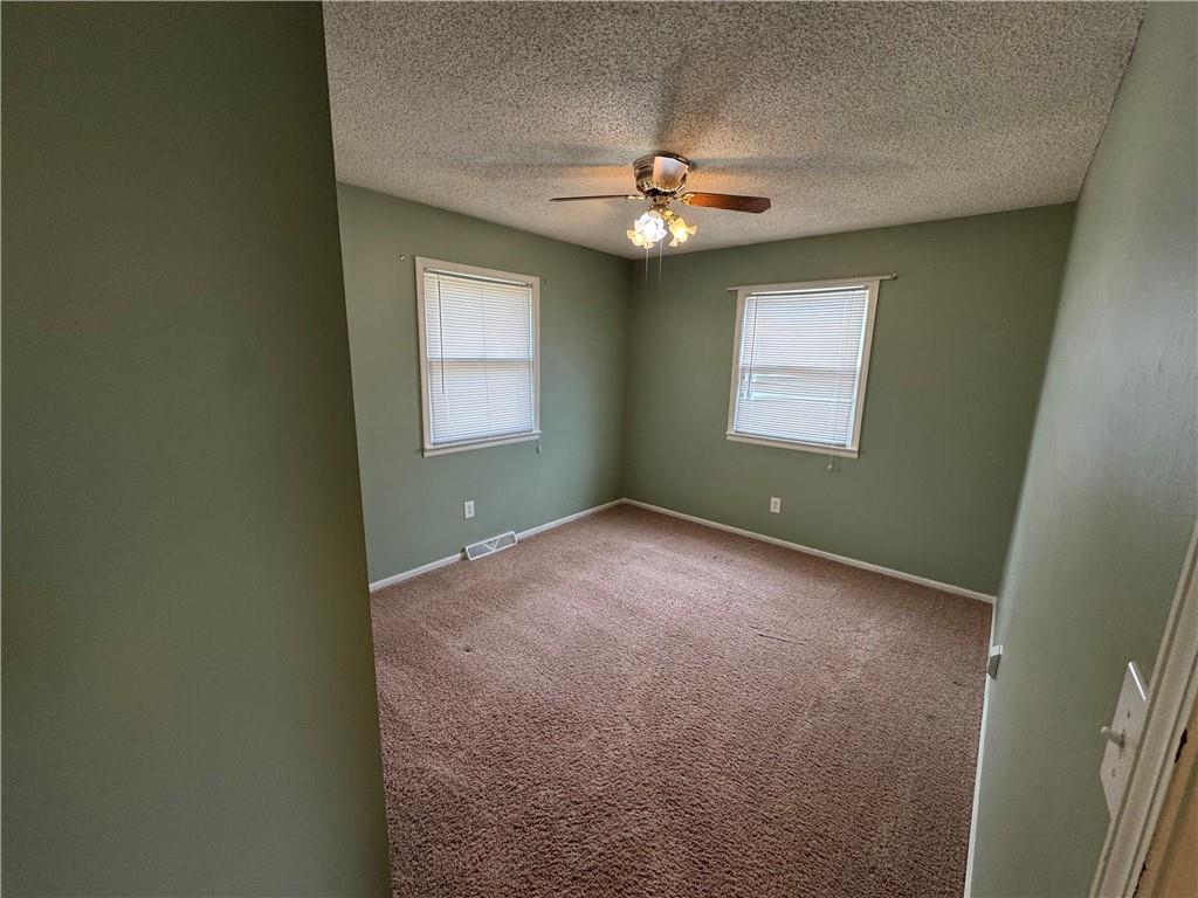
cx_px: 599
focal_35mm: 14
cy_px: 449
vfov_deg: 85.7
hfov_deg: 102.1
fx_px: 485
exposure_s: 1/120
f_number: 2.2
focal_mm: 2.22
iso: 200
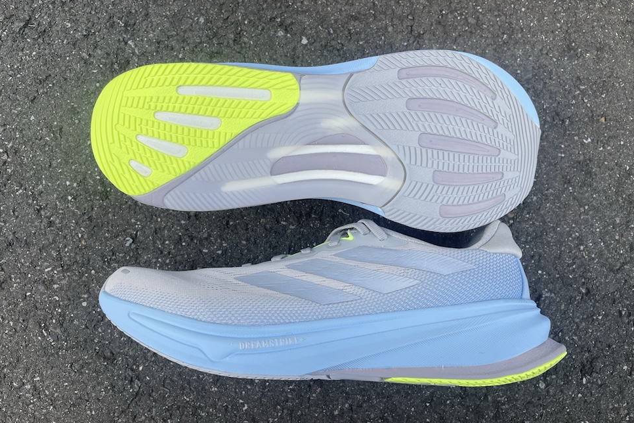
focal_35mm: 28
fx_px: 493
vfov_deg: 46.4
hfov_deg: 65.5
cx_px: 314
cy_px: 221
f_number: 1.6
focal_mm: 4.2
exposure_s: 1/540
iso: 32
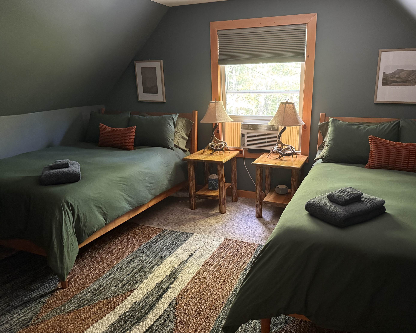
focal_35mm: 26
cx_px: 231
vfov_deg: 54.9
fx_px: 320
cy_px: 166
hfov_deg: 65.9
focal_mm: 6.76
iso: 800
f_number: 1.78
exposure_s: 1/40
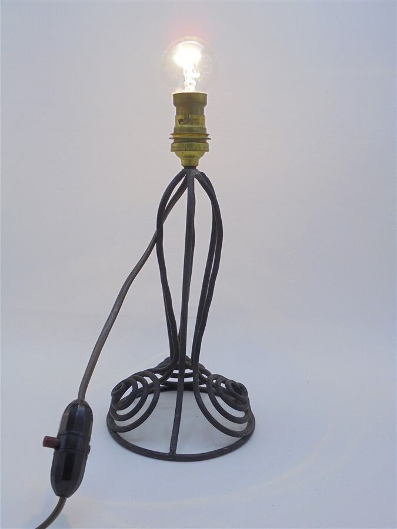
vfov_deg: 54.0
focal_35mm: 34
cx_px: 198
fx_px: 520
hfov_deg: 41.8
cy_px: 264
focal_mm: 6.1
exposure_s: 1/60
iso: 100
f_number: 4
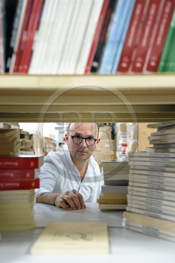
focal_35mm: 46
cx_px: 88
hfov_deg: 29.2
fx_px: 336
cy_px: 132
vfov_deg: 42.8
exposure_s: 1/30
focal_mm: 46
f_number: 4.5
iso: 800
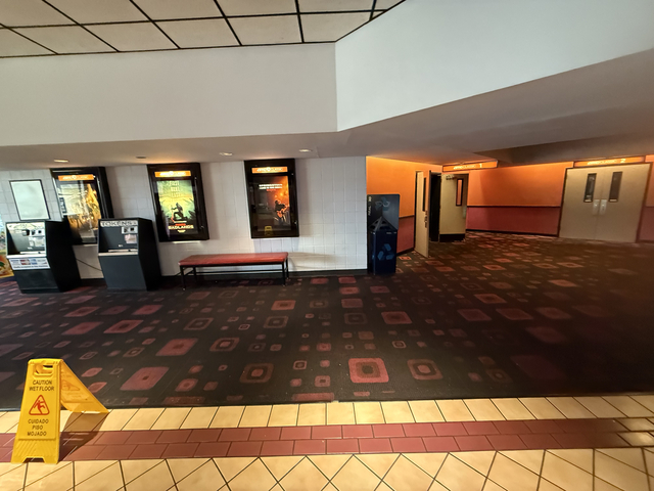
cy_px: 246
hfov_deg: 102.1
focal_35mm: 14
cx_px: 327
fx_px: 265
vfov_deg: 85.7
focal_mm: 2.22
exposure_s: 1/40
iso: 1000
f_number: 2.2
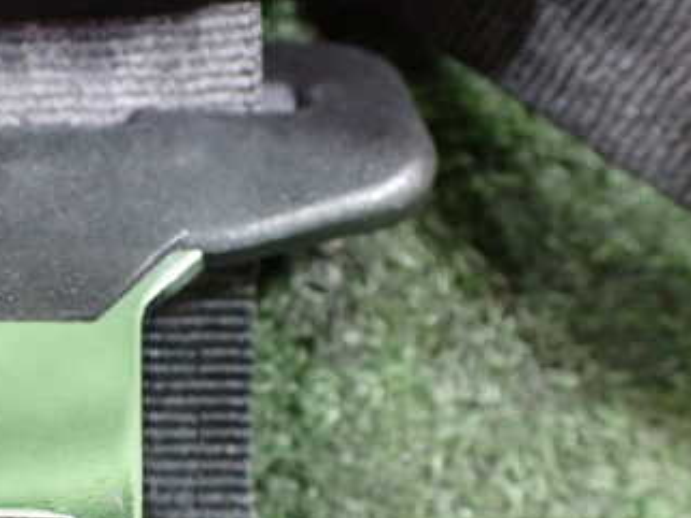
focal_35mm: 56
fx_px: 1118
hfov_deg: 32.7
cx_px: 80
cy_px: 378
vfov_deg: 25.8
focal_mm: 5.4
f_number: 2.3
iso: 1000
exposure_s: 1/30
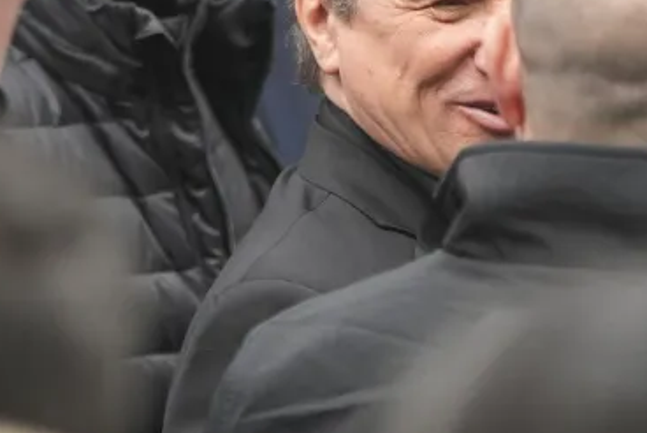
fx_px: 11133
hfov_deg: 3.3
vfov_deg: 2.2
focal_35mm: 619
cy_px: 89
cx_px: 360
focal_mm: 200
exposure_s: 1/2500
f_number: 2.8
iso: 1000
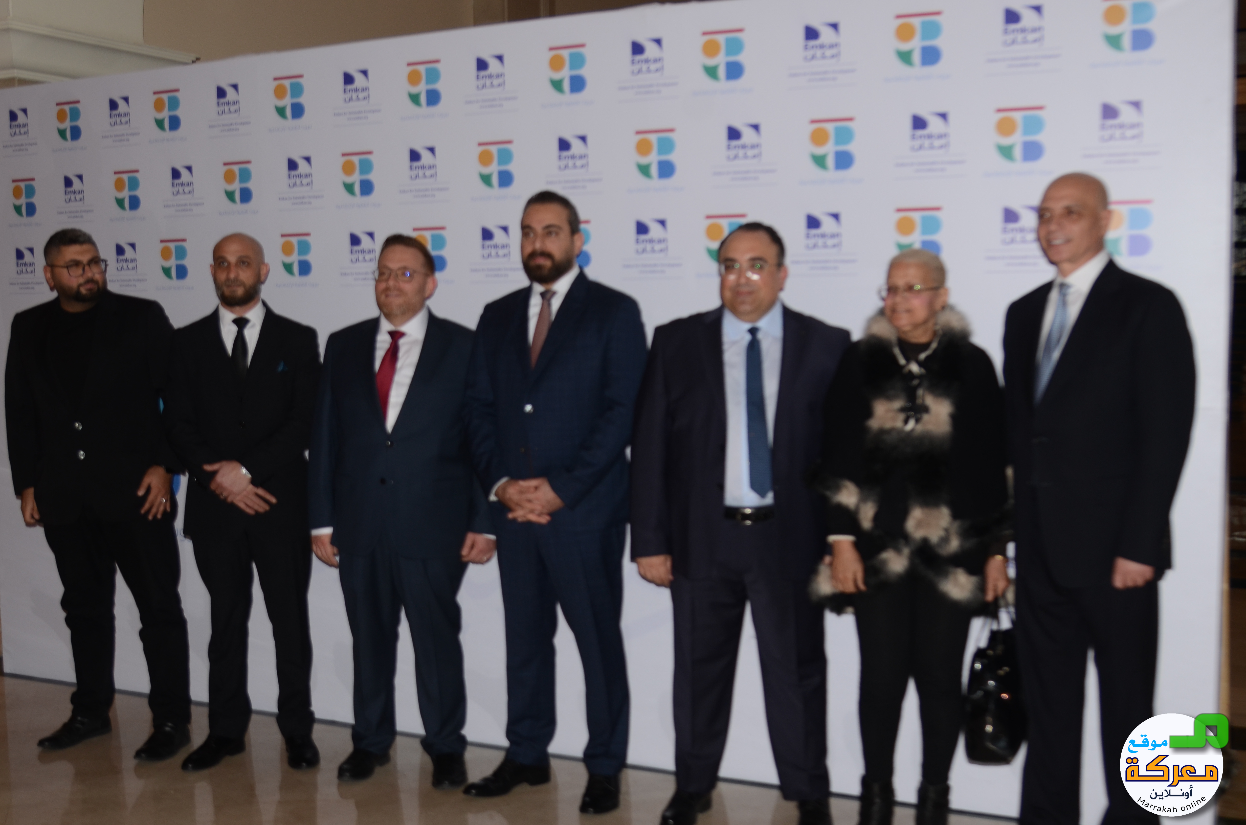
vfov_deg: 31.8
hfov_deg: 46.5
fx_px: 1451
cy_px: 412
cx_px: 623
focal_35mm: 42
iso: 250
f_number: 4.5
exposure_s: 1/250
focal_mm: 28
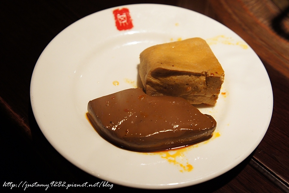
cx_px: 144
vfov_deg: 26.5
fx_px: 409
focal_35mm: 51
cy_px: 96
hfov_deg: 38.9
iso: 1000
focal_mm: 34
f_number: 5
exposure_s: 1/60
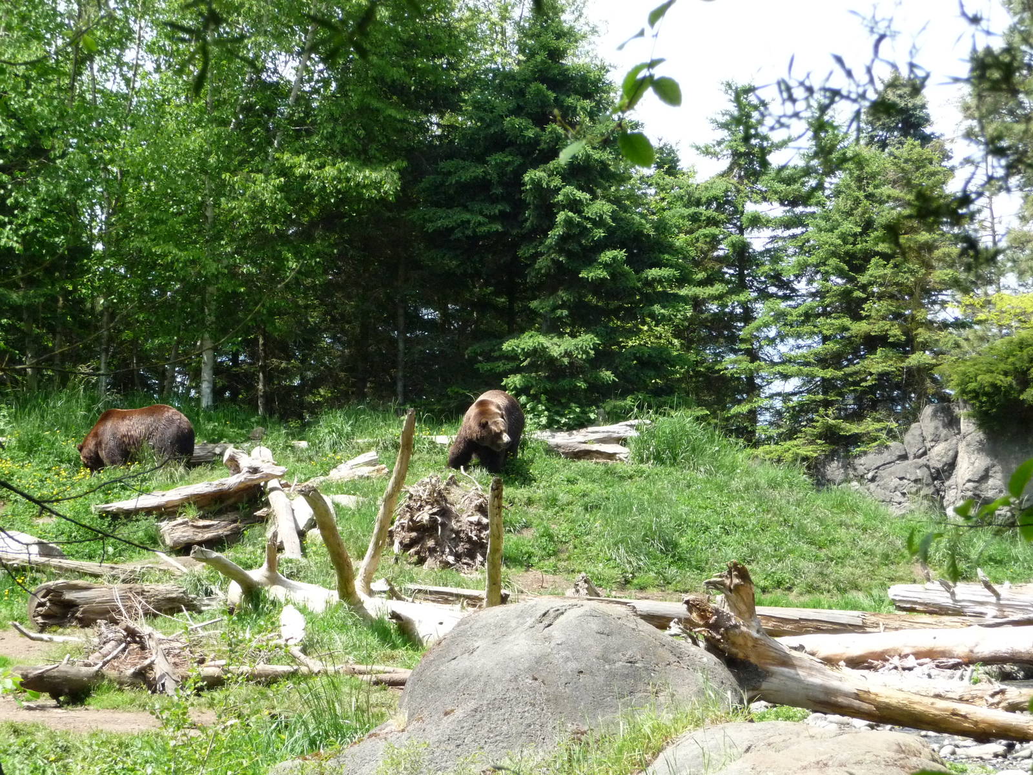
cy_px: 388
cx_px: 516
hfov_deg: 17.6
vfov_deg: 13.2
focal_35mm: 112
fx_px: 3342
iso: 400
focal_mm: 19.1
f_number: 4.7
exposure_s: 1/500
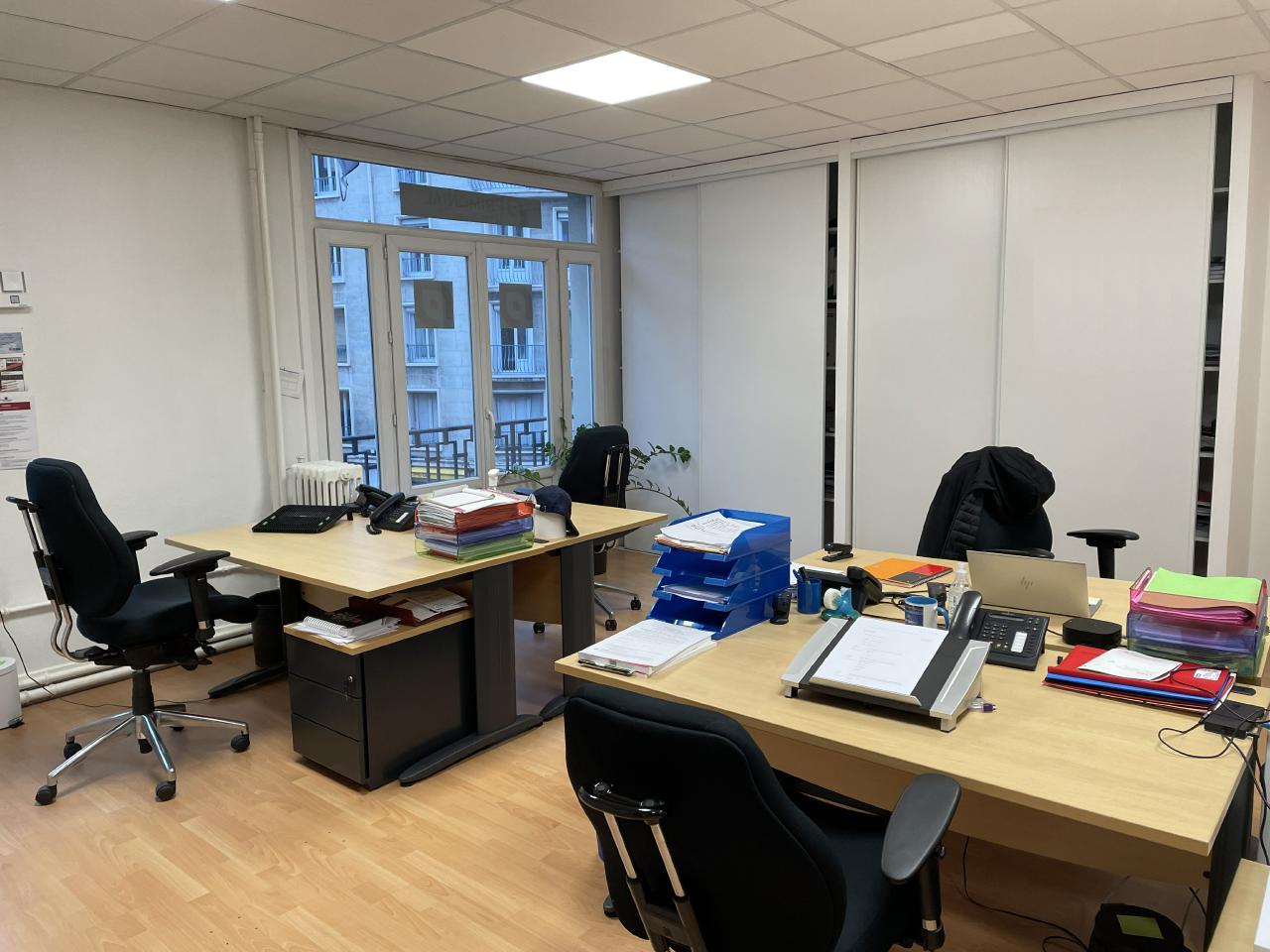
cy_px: 476
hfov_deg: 67.3
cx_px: 635
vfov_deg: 53.1
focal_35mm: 26
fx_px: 954
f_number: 1.6
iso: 125
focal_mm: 4.2
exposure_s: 1/100
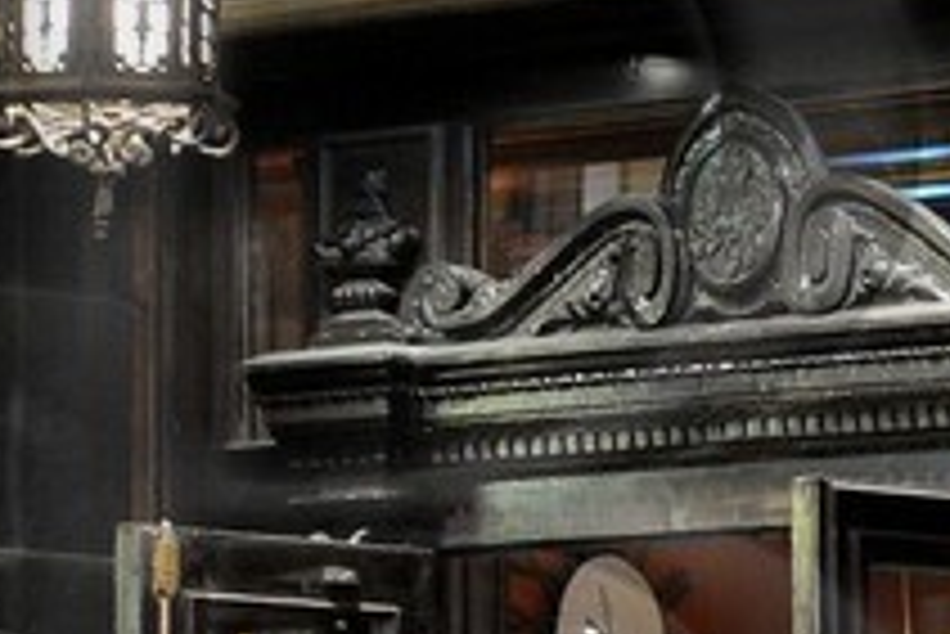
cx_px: 1081
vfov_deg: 4.8
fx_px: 7605
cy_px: 544
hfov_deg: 7.1
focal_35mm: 288
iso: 800
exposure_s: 1/13
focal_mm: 38
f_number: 4.5
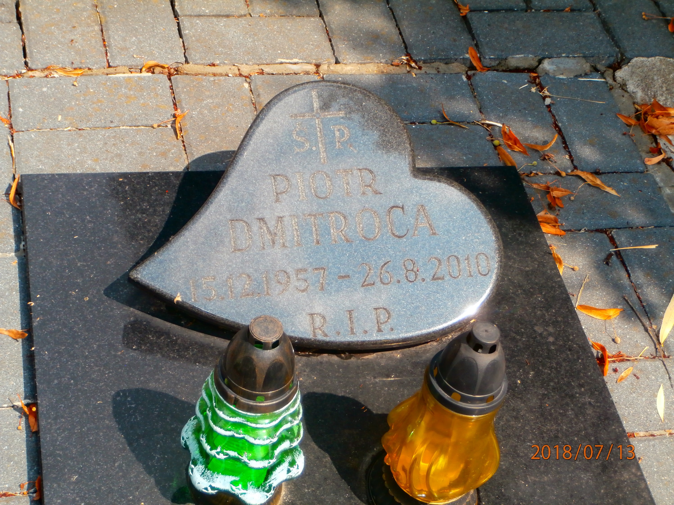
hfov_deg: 28.6
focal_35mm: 68
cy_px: 252
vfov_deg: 21.6
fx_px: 1324
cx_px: 337
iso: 100
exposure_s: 1/320
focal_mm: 12.1
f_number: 4.7
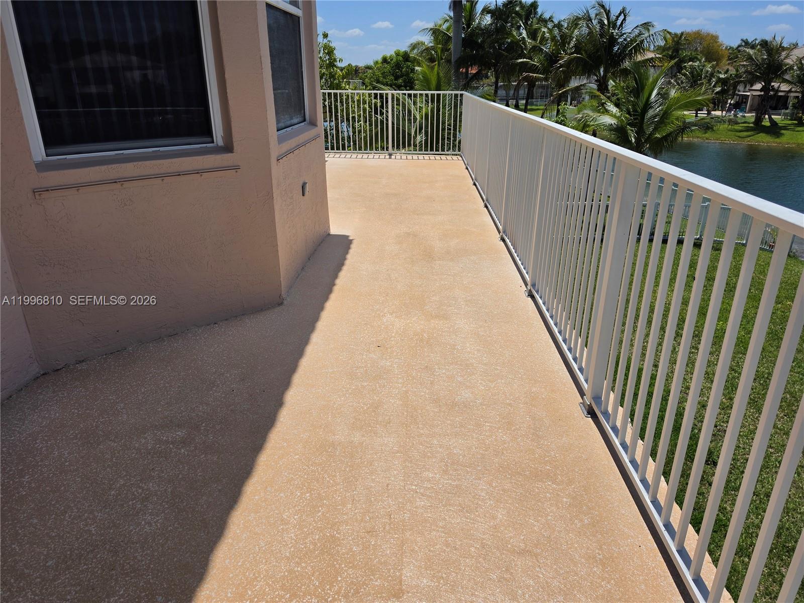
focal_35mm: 23
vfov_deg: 58.9
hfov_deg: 73.9
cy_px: 302
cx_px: 402
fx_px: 534
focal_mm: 6.5
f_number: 1.4
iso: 40
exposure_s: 1/7939
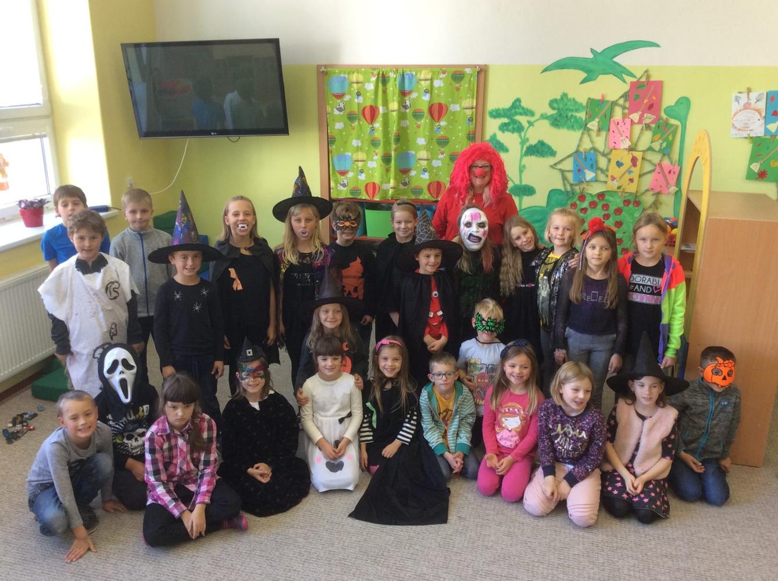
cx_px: 389
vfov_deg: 44.0
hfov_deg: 56.9
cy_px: 290
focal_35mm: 32
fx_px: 718
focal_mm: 3.3
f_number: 2.4
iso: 64
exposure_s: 1/25
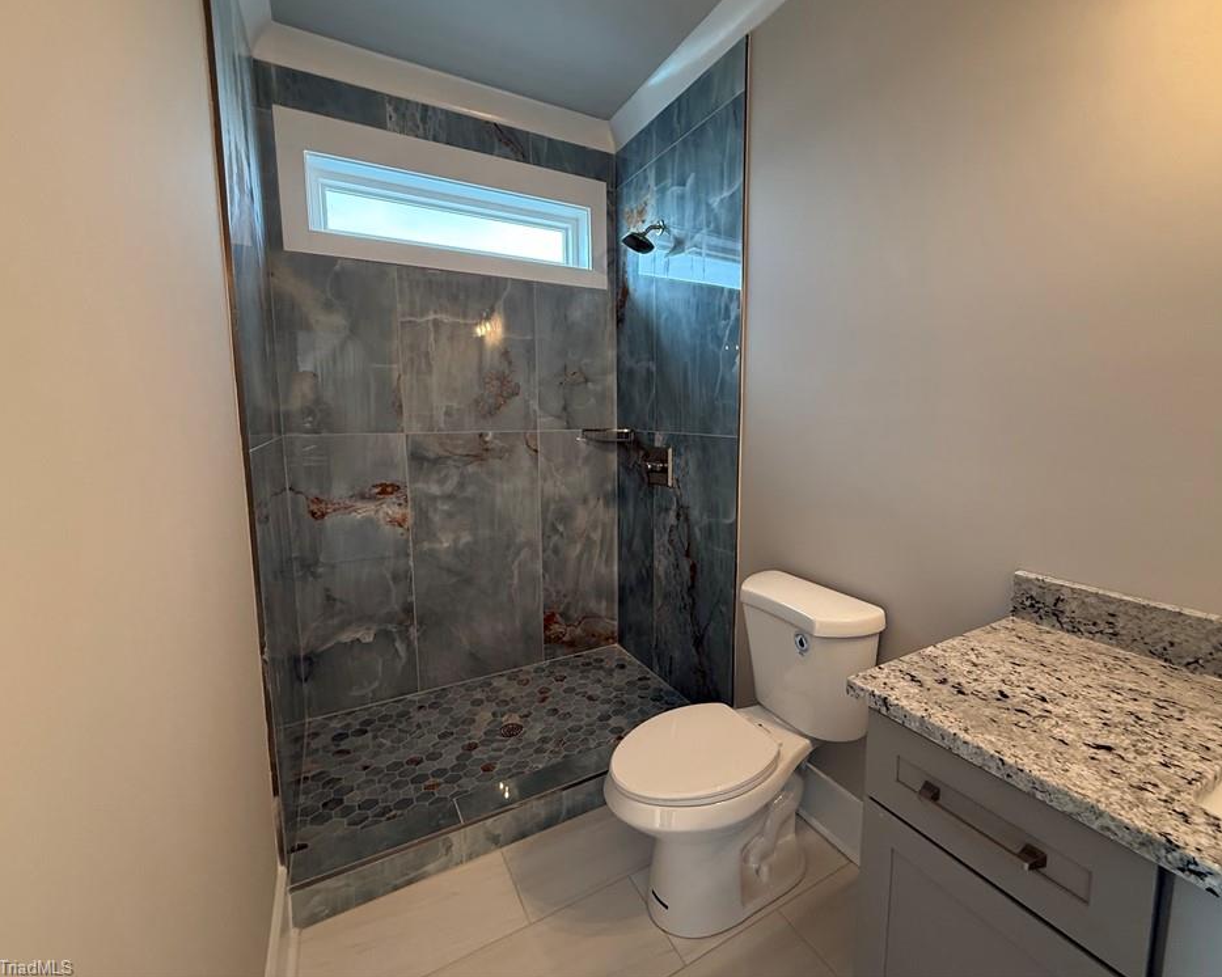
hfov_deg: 96.7
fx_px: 542
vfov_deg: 84.0
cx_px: 648
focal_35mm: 15
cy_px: 477
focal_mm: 2.22
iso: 320
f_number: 2.2
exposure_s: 1/120
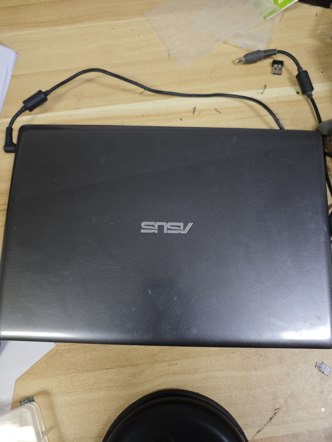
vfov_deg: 73.9
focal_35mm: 23
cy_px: 221
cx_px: 166
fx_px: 294
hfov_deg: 58.9
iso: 640
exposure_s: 1/33.3
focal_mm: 6.68
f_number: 1.42
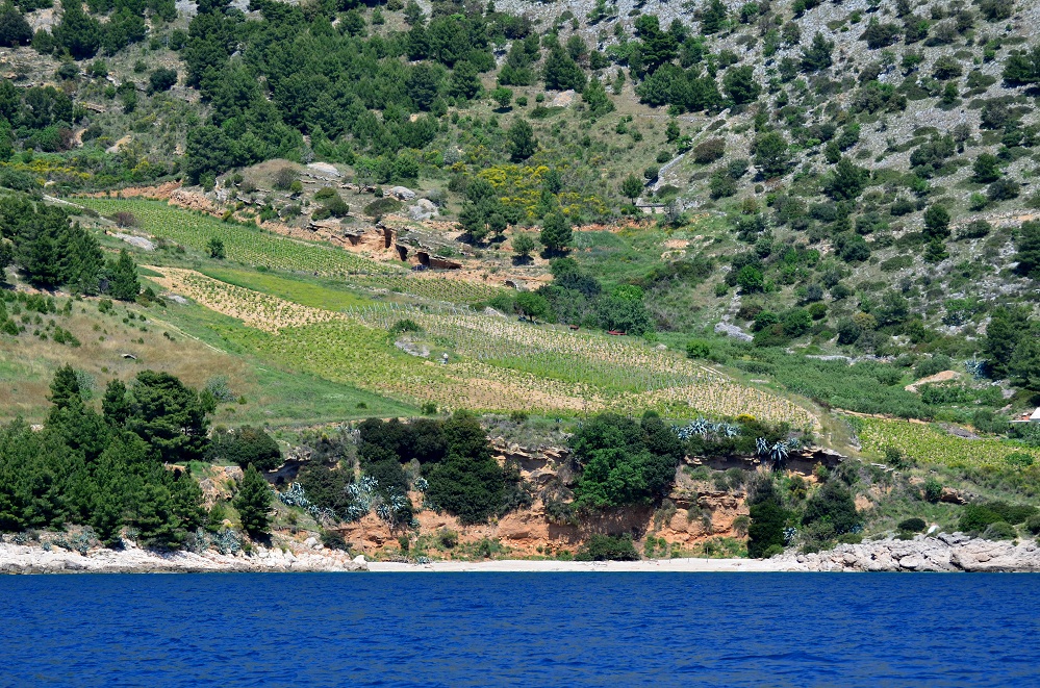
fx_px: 4107
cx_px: 520
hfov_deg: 14.4
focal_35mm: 142
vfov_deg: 9.6
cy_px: 344
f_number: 4.5
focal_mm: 95
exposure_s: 1/2500
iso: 400
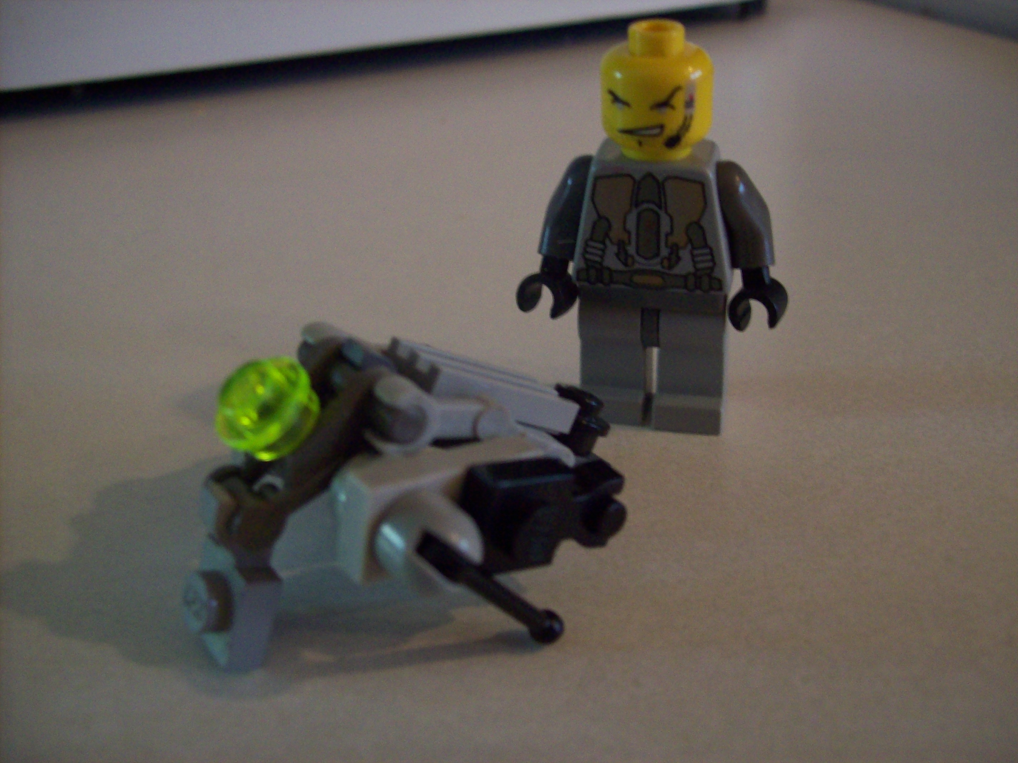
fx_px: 1058
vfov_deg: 39.6
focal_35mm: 36
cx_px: 509
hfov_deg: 51.4
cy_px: 382
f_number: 2.7
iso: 200
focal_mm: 6
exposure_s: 1/8
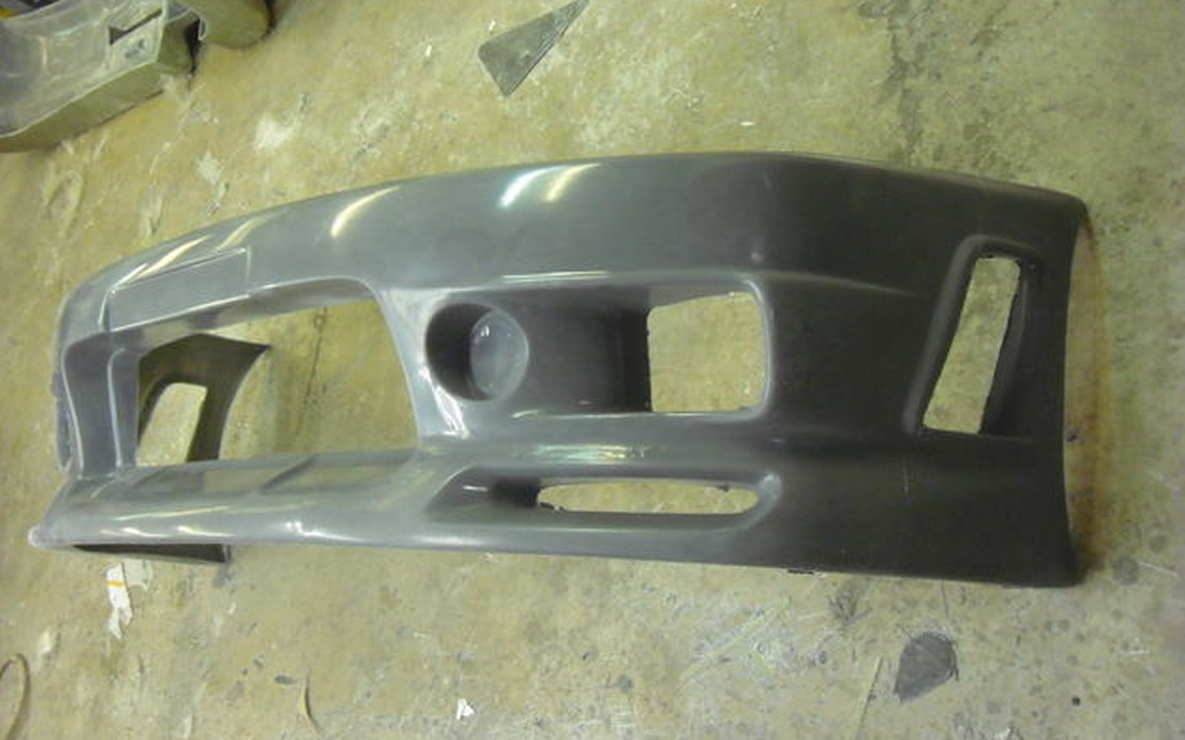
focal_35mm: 40
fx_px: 1291
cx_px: 583
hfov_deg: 49.3
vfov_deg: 32.0
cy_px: 351
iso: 500
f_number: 2.7
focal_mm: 6.2
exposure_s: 1/40
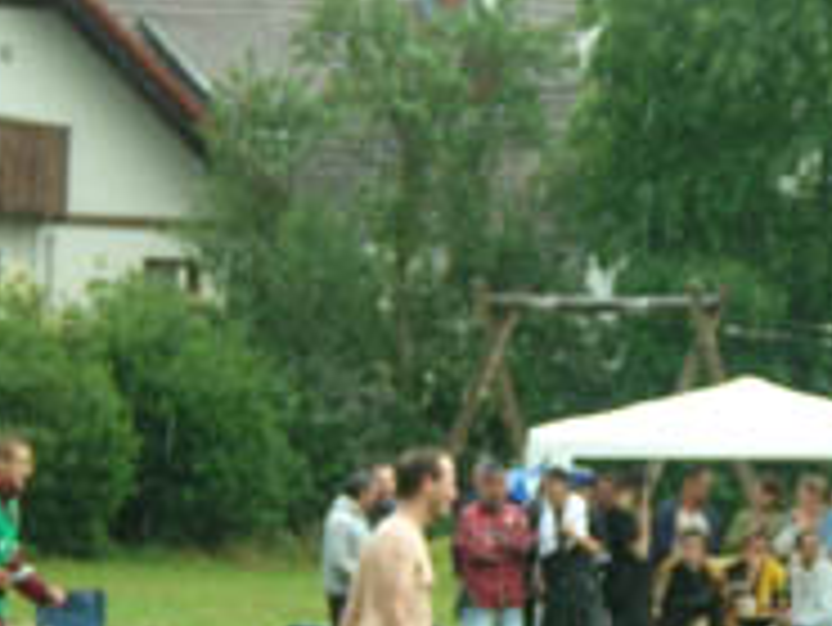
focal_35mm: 353
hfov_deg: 5.6
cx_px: 702
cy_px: 574
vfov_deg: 4.2
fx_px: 8490
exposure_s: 1/222
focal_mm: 17.9
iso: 50
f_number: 3.5
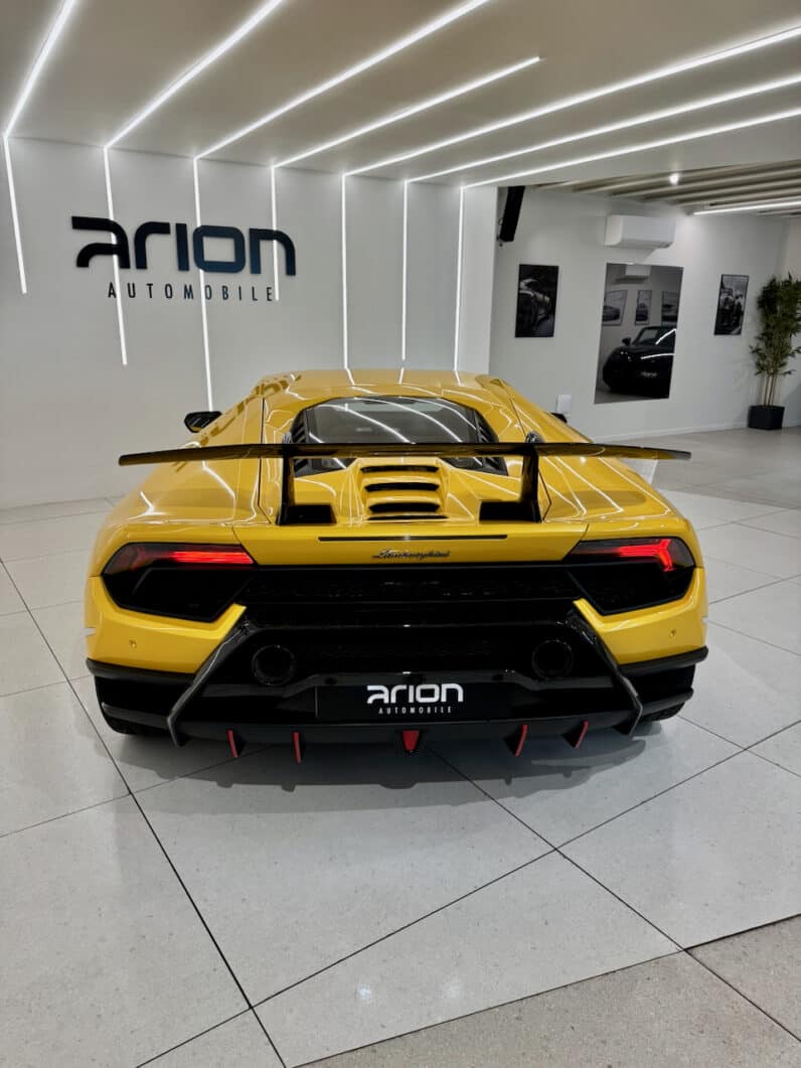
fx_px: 740
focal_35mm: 24
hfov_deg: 56.8
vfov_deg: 71.6
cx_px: 400
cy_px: 534
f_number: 1.78
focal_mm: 6.76
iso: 80
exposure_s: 1/75
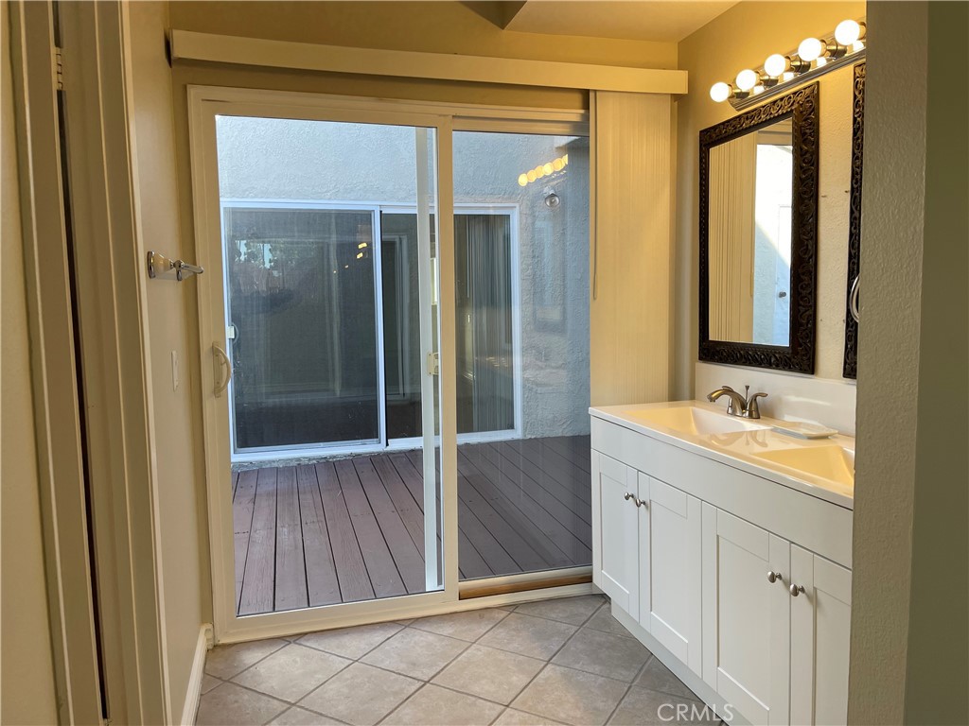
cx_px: 484
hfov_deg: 69.4
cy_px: 363
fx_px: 700
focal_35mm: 25
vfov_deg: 54.9
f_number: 1.6
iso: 32
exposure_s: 1/218
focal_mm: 5.1
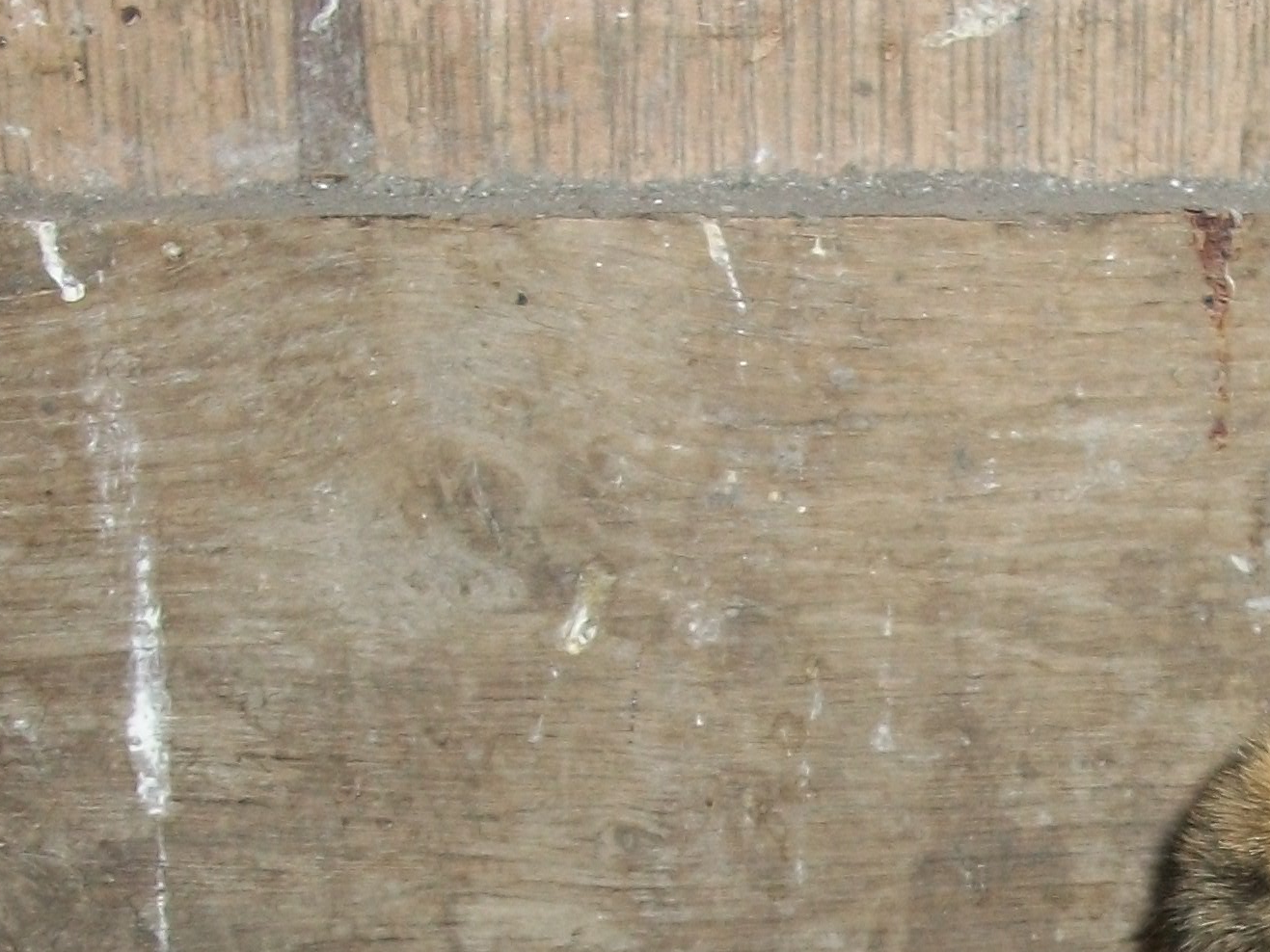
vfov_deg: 16.1
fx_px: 3266
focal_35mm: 89
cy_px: 1066
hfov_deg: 21.4
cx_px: 1204
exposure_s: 1/60
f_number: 2.9
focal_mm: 5.7
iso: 80
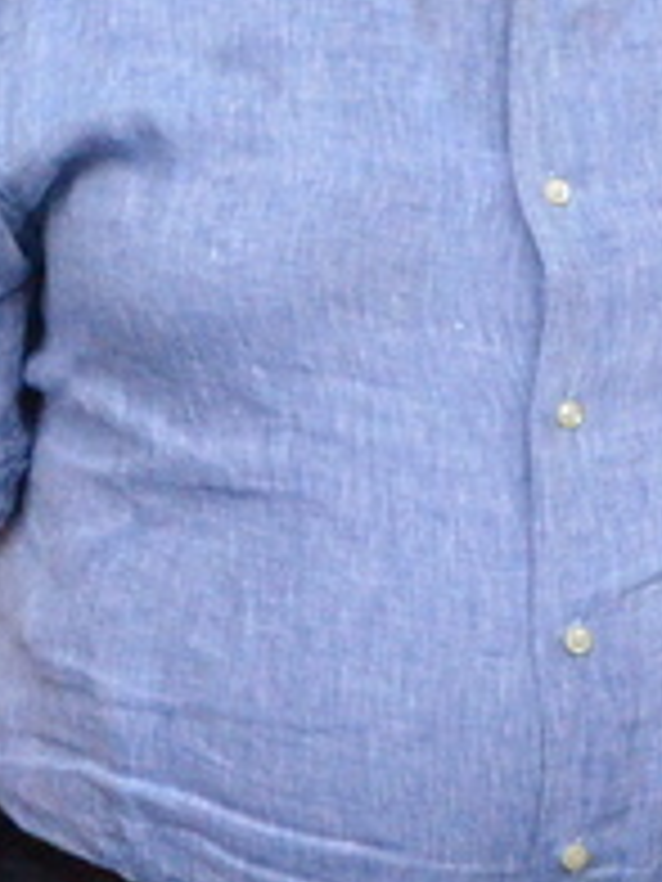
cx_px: 423
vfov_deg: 12.0
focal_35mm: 165
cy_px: 290
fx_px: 4207
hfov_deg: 9.0
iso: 5000
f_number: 14
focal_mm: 28
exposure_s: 1/800
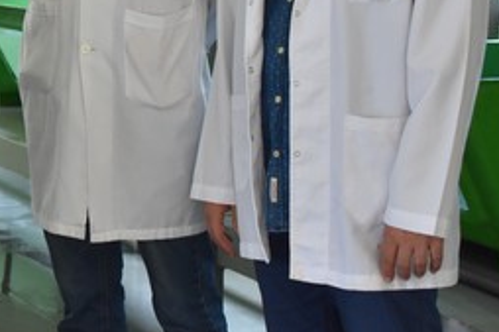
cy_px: 5
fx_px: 1427
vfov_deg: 13.1
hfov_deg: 18.8
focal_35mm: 103
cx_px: -96
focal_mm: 26
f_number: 4.5
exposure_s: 1/80
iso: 800
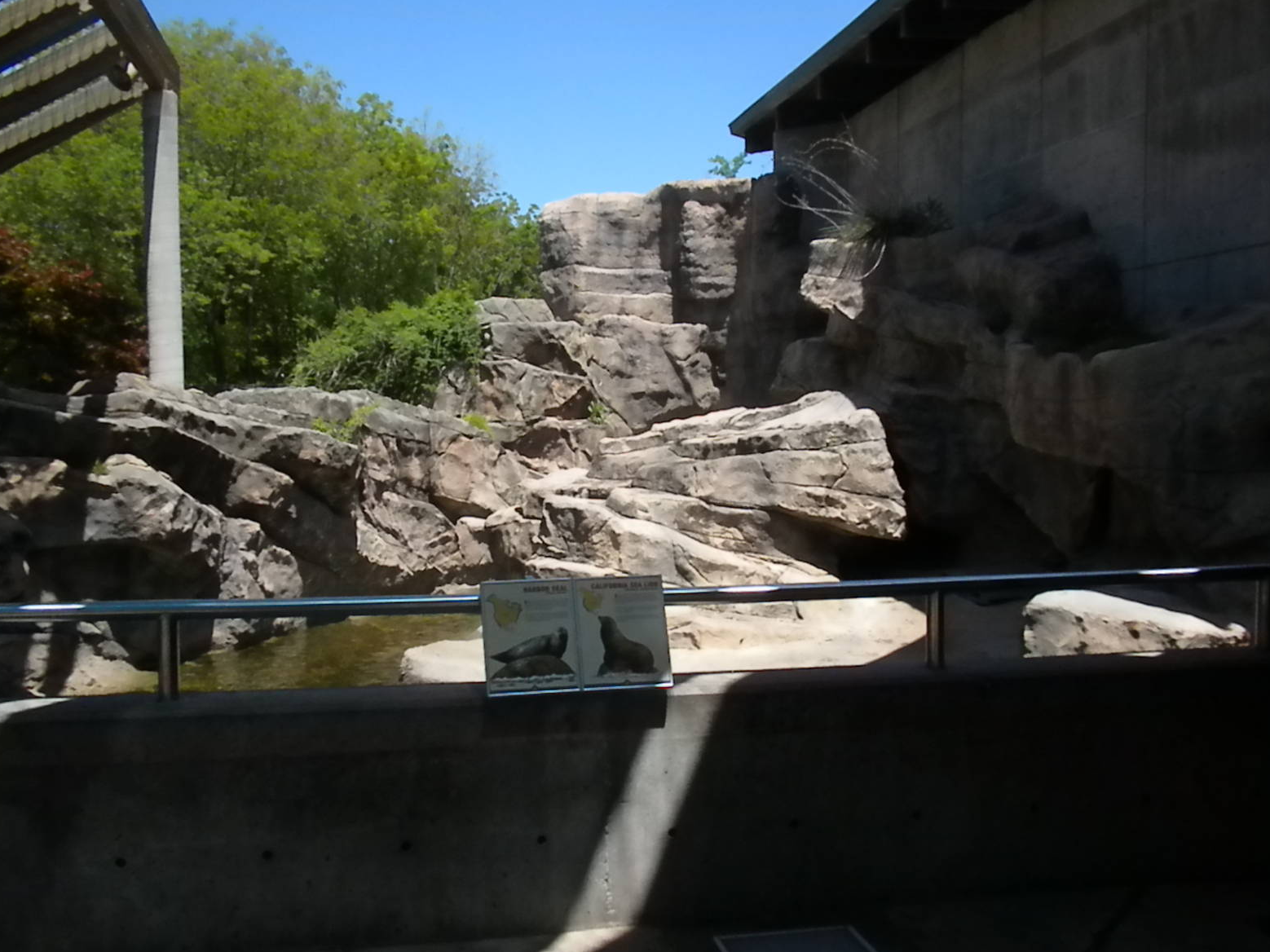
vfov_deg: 37.7
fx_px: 1394
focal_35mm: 38
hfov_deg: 49.0
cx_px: 628
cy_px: 487
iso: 640
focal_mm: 6.6
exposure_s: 1/612
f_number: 10
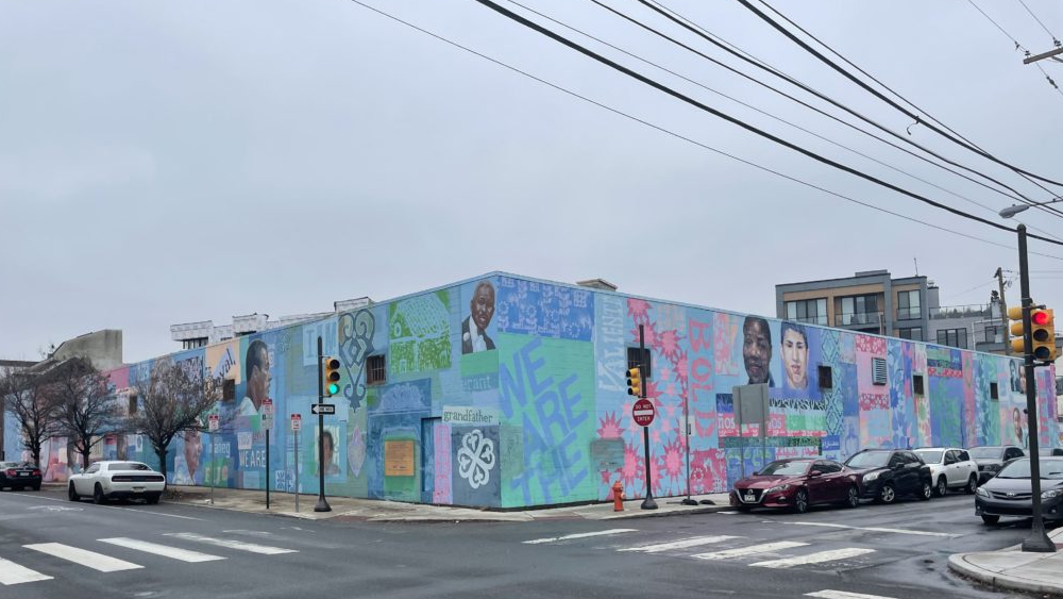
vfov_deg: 39.8
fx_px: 818
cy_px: 394
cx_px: 521
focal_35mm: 29
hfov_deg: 66.0
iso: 32
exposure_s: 1/532
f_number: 1.6
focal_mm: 4.2
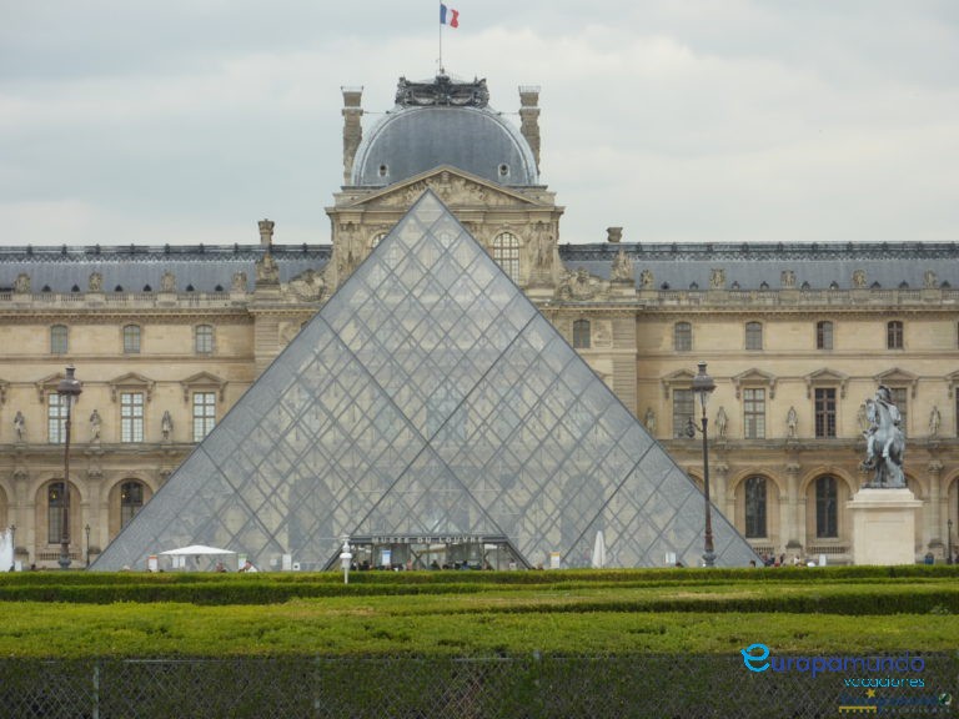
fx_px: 3546
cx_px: 480
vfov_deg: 11.6
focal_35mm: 128
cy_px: 360
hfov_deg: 15.4
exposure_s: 1/80
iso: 80
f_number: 4.4
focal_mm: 21
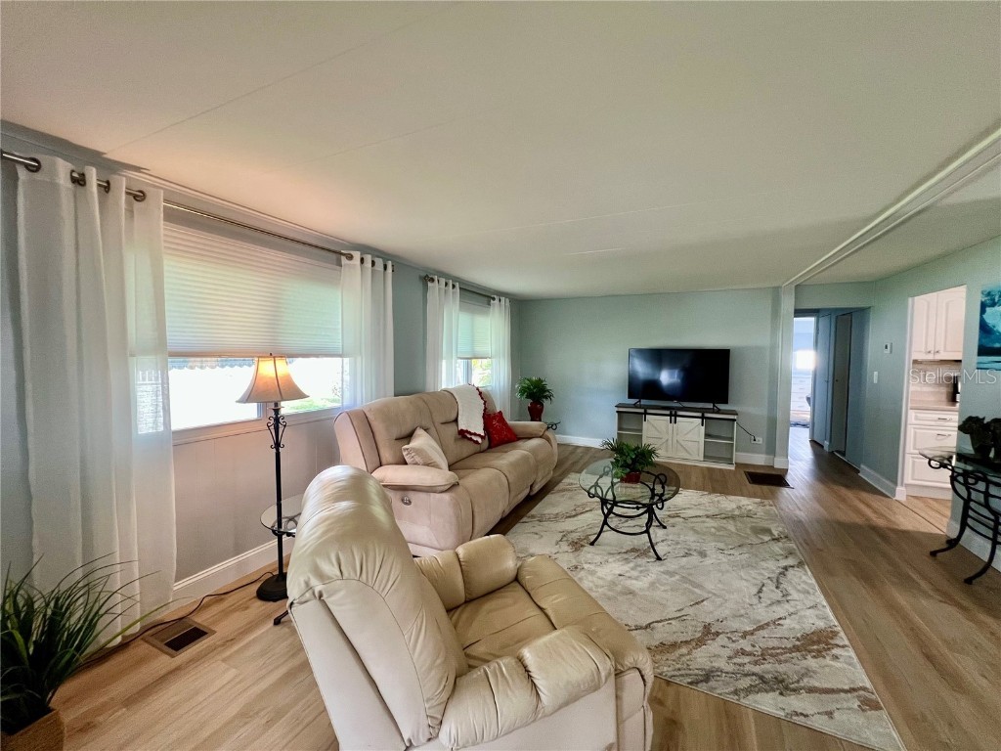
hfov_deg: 106.2
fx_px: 376
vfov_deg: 89.9
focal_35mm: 13
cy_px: 376
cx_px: 500
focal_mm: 1.57
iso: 200
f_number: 1.8
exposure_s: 1/120
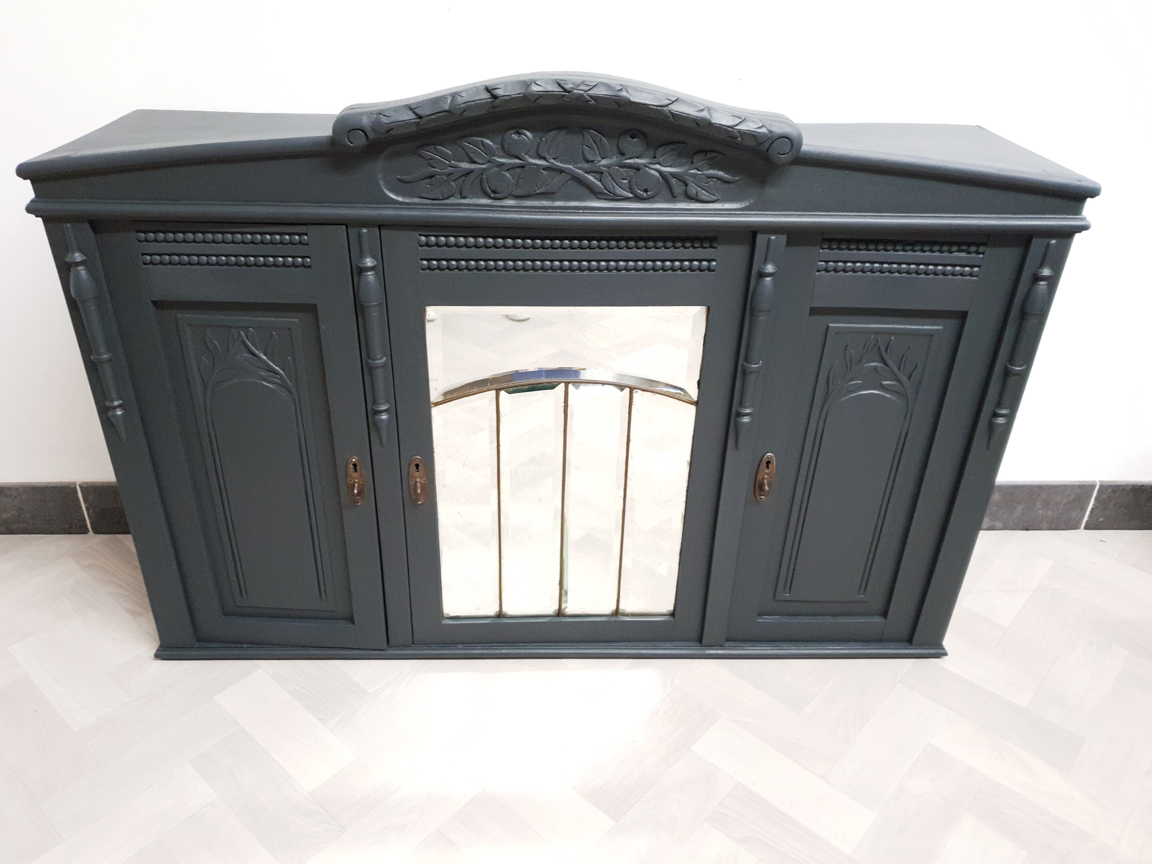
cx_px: 576
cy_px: 432
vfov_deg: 53.1
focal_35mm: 26
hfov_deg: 67.3
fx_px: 865
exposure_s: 1/25
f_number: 1.5
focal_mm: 4.3
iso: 320
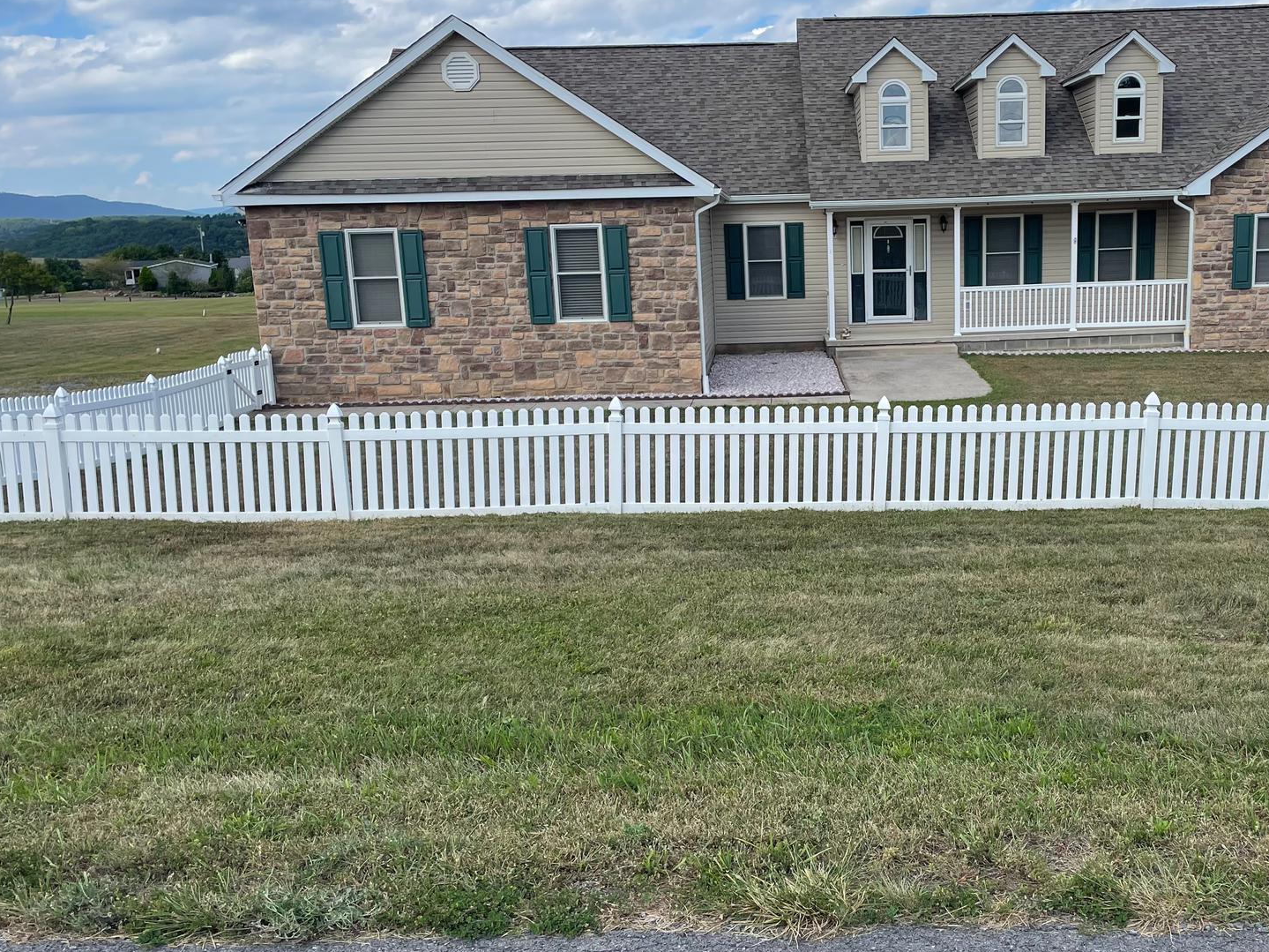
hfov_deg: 49.5
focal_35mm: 37
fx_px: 1356
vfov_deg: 38.6
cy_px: 525
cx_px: 816
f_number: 1.6
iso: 32
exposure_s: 1/2174
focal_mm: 4.2
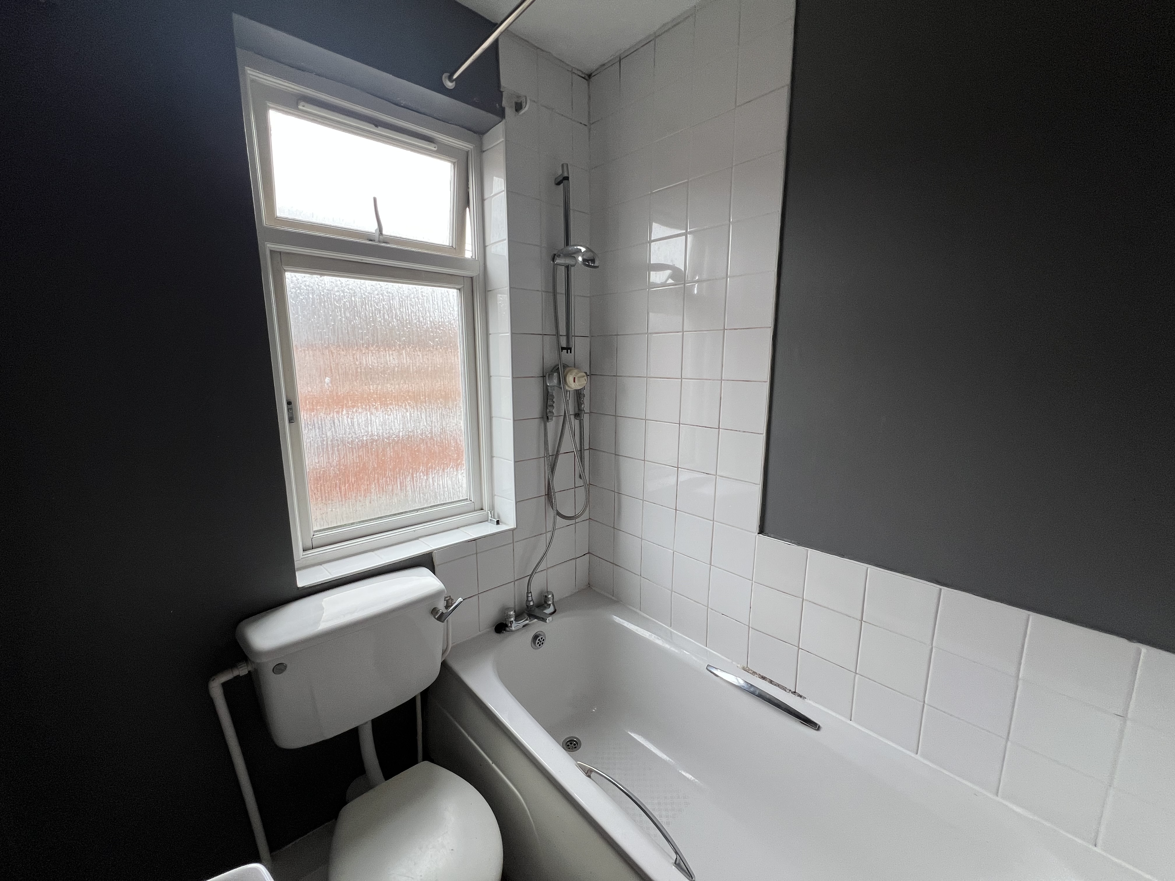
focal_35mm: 13
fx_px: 441
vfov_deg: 89.9
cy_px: 440
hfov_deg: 106.2
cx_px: 588
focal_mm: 1.57
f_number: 1.8
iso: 64
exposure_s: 1/99
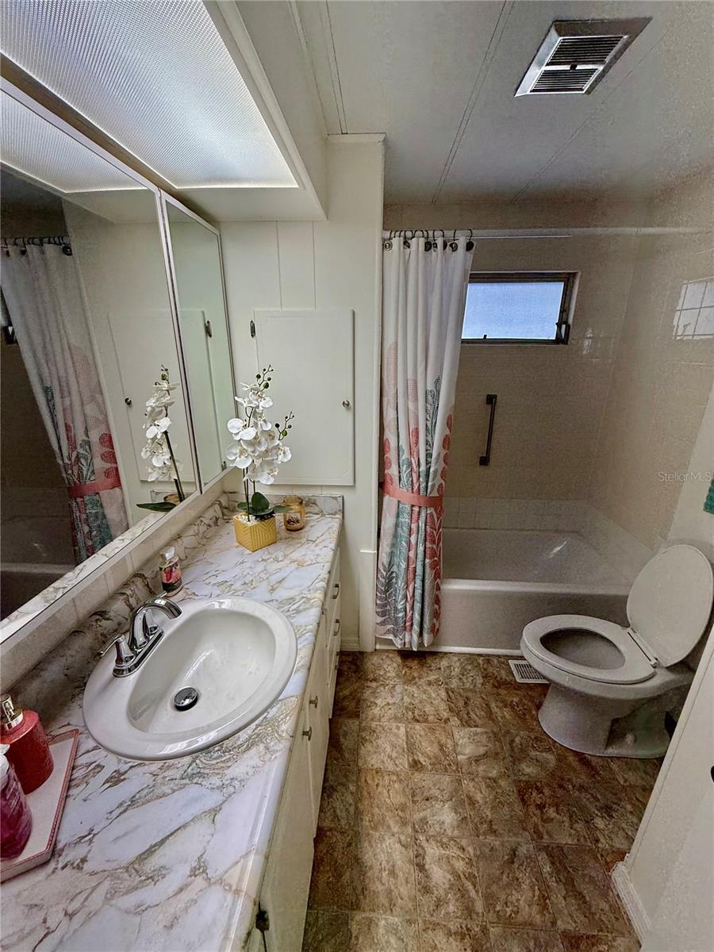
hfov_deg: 85.7
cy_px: 476
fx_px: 385
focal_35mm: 14
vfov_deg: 102.1
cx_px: 357
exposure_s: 1/126
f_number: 2.2
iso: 50
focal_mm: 2.22
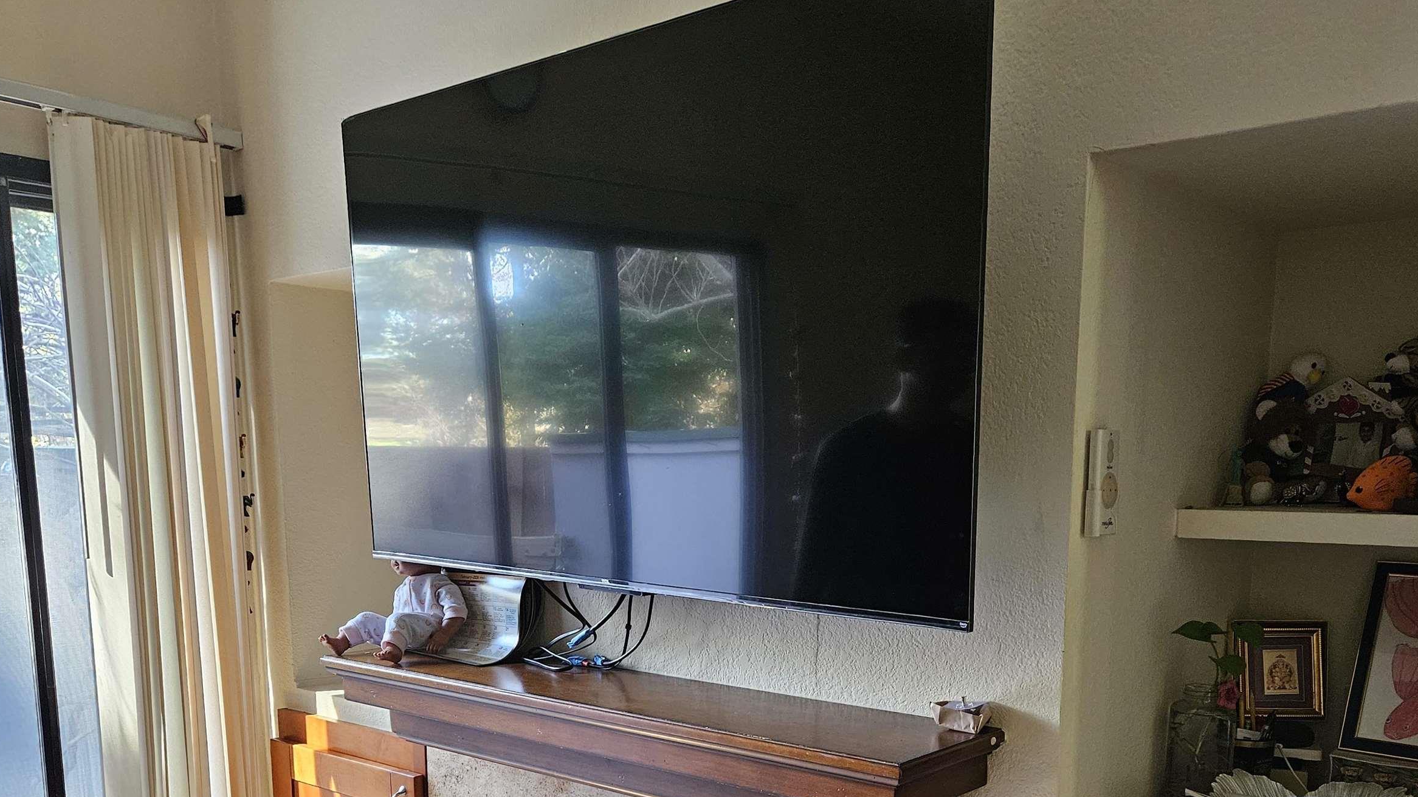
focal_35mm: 33
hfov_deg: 59.3
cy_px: 667
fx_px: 1241
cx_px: 808
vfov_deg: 34.3
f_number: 1.8
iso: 640
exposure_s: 1/120
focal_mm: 5.4
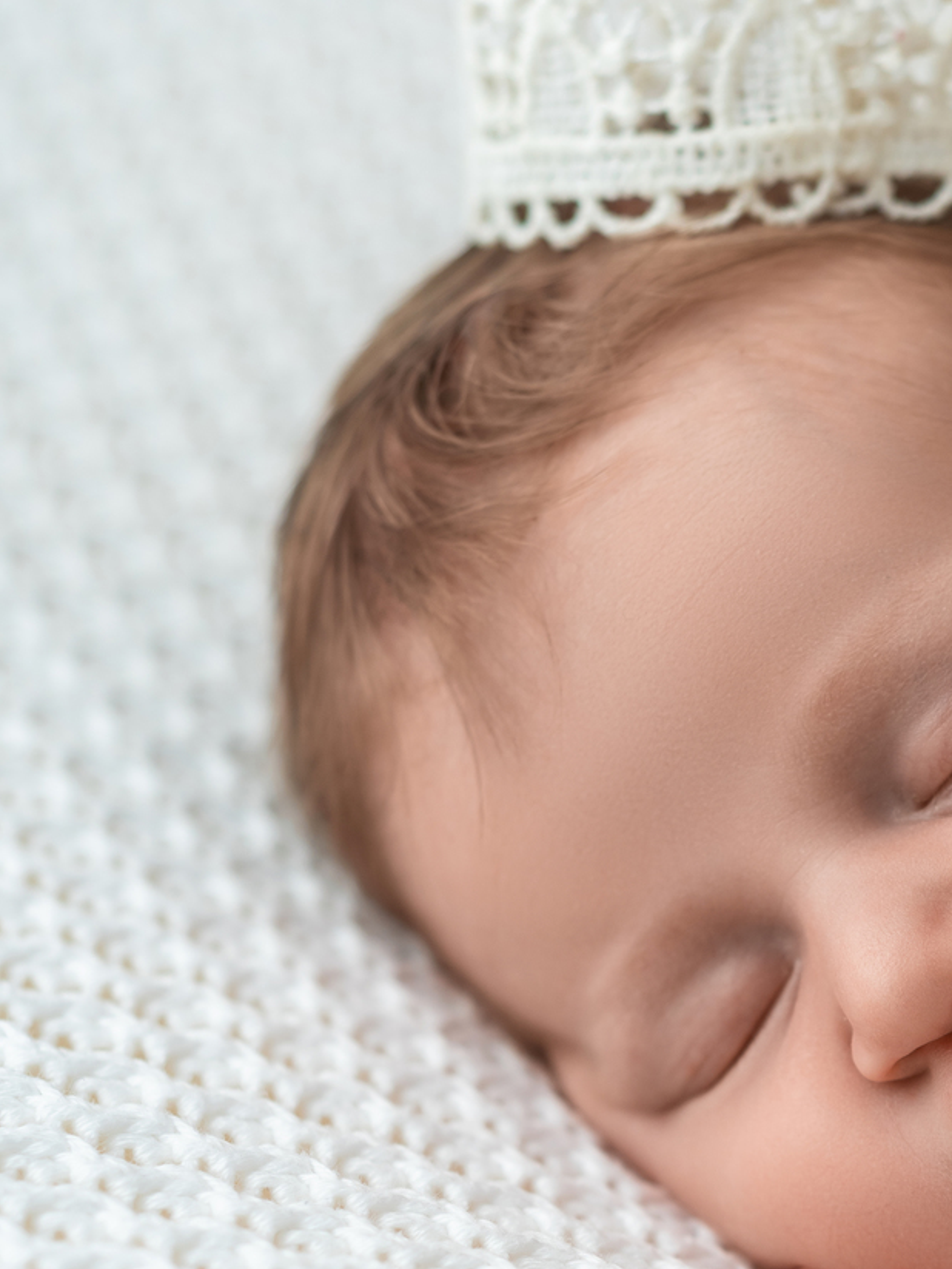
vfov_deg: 18.6
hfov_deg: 13.9
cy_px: 999
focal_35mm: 105
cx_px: 921
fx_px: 3847
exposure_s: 1/250
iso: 100
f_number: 3.5
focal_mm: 50
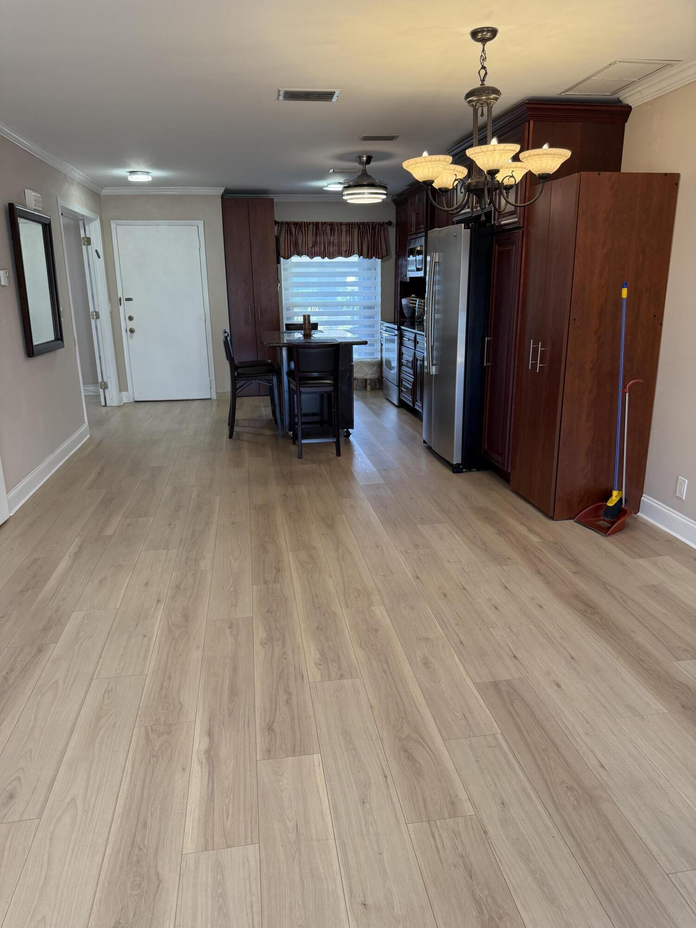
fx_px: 643
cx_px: 348
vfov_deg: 71.6
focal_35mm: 24
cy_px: 464
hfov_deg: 56.8
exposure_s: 1/126
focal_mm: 6.76
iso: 160
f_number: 1.78
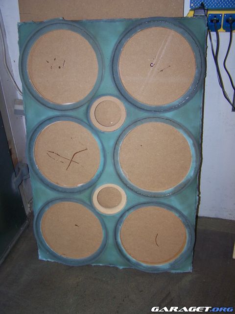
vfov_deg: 49.0
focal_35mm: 38
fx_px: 344
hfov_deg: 37.7
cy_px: 157
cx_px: 118
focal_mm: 6.3
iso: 80
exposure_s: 1/60
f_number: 2.8
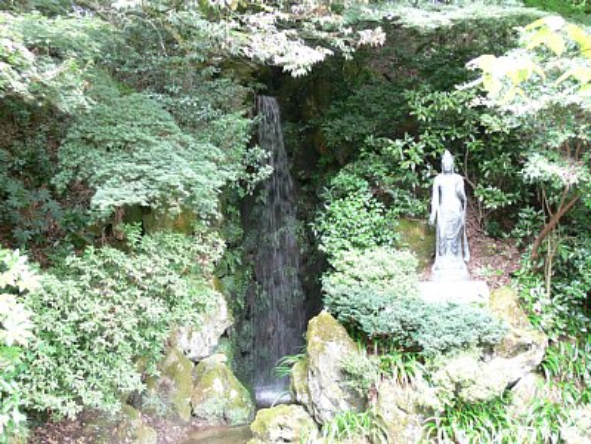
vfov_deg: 40.7
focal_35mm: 35
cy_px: 222
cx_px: 296
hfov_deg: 52.6
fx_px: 598
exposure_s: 1/30
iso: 125
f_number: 2.8
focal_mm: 7.4
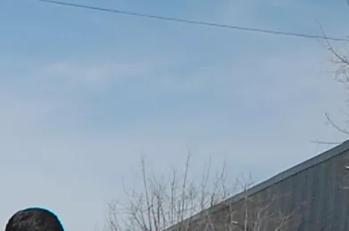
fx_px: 1519
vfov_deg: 8.3
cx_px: -353
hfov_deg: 11.7
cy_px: 472
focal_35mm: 157
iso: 200
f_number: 11
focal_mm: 18
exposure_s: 1/500
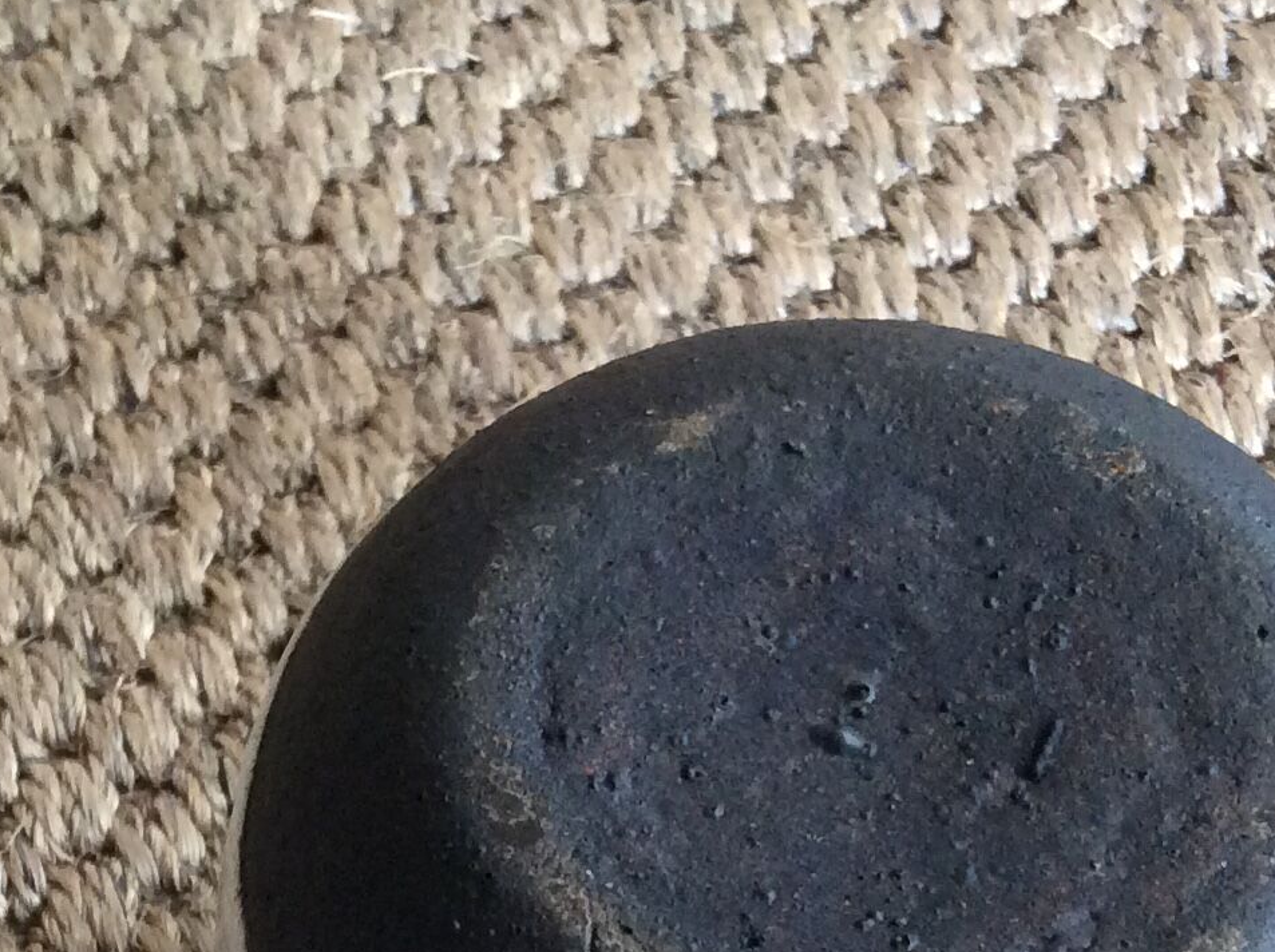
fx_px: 3200
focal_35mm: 87
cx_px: 462
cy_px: 1055
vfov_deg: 16.4
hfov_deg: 22.5
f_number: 2.4
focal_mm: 3.3
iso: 160
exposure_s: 1/25
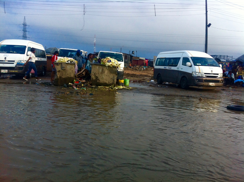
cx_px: 122
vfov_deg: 40.6
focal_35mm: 35
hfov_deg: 52.7
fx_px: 246
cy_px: 91
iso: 100
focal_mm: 3.85
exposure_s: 1/100
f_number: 2.8
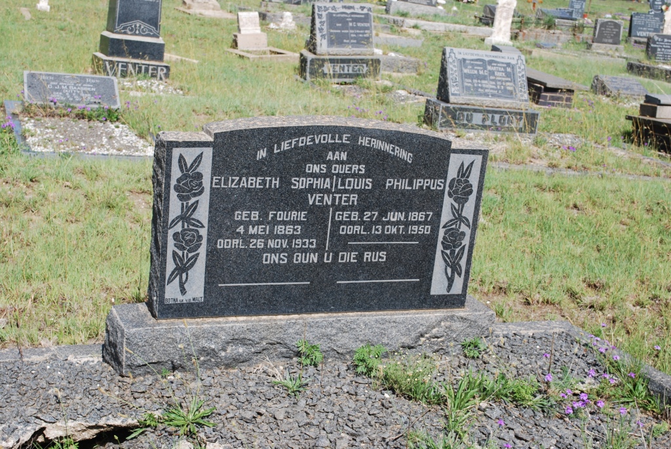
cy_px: 224
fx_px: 1007
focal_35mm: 54
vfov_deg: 25.1
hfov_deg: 36.8
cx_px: 336
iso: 100
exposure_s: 1/250
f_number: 8
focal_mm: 36
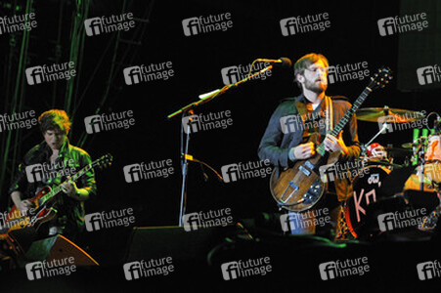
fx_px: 1579
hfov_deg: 15.9
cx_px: 220
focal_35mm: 129
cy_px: 146
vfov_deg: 10.6
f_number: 4
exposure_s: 1/125
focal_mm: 86
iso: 2500
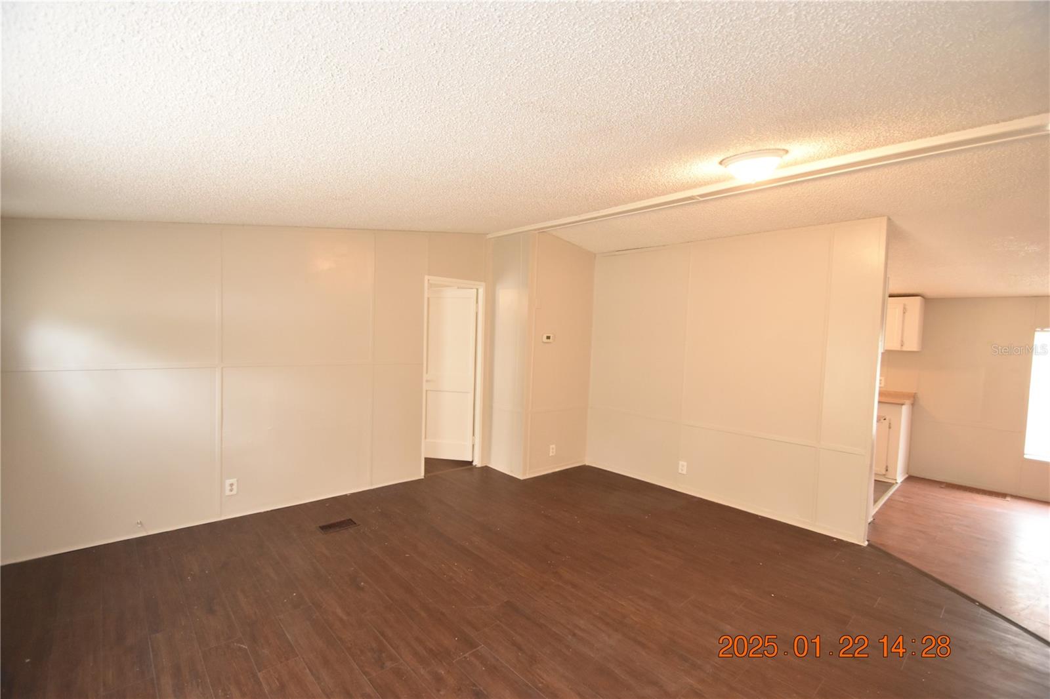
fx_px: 437
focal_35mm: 15
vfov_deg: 77.3
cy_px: 350
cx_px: 525
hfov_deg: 100.4
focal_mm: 10
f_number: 3.5
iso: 2000
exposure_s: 1/60
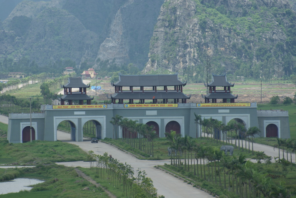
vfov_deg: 4.4
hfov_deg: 6.5
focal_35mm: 315
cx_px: 148
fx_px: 2593
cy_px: 99
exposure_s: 1/400
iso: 100
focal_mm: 210
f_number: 5.6
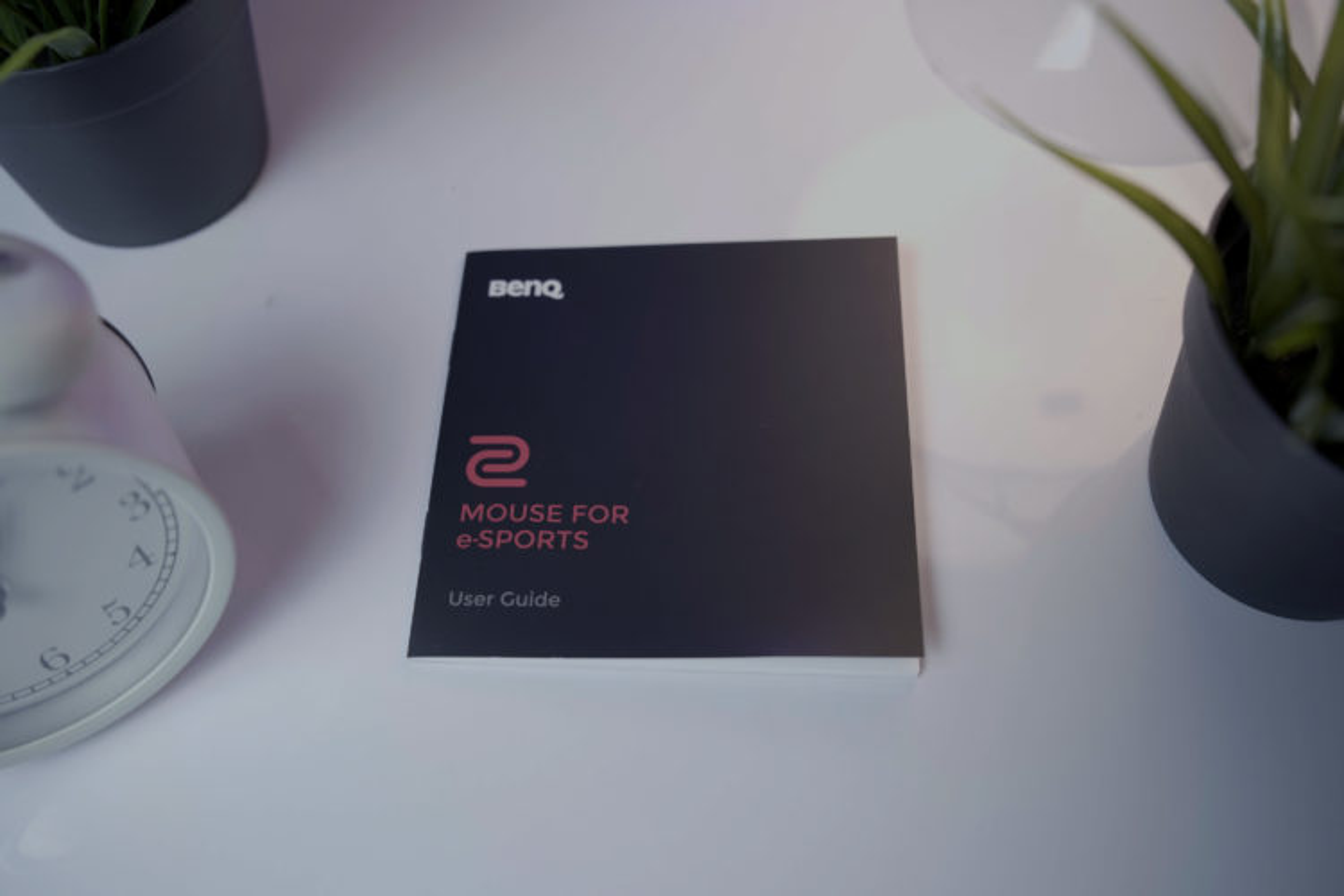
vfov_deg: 37.9
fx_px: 1307
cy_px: 448
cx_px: 672
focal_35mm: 35
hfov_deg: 54.4
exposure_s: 1/125
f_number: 4
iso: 4000
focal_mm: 35
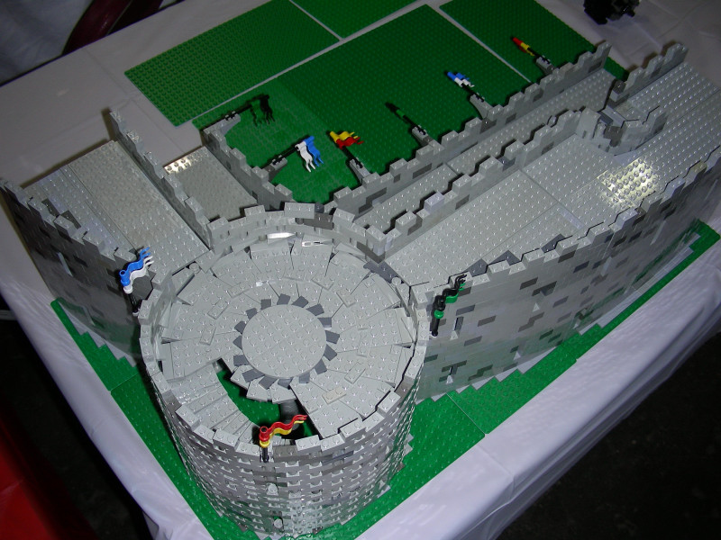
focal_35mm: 38
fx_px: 791
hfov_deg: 49.0
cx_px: 360
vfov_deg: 37.7
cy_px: 270
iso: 50
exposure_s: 1/60.1
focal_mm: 6.3
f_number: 3.5
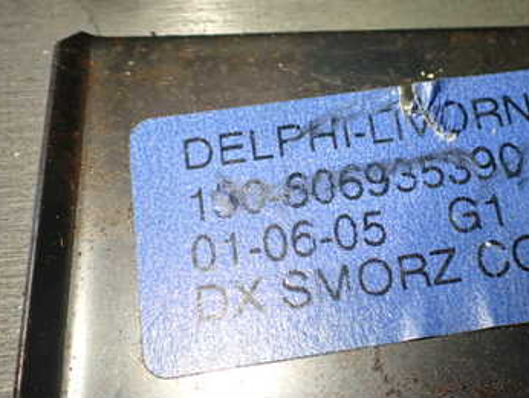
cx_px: 368
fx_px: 795
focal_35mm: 52
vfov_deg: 28.1
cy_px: 185
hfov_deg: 36.3
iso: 250
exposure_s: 1/125
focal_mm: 5.4
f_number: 2.3
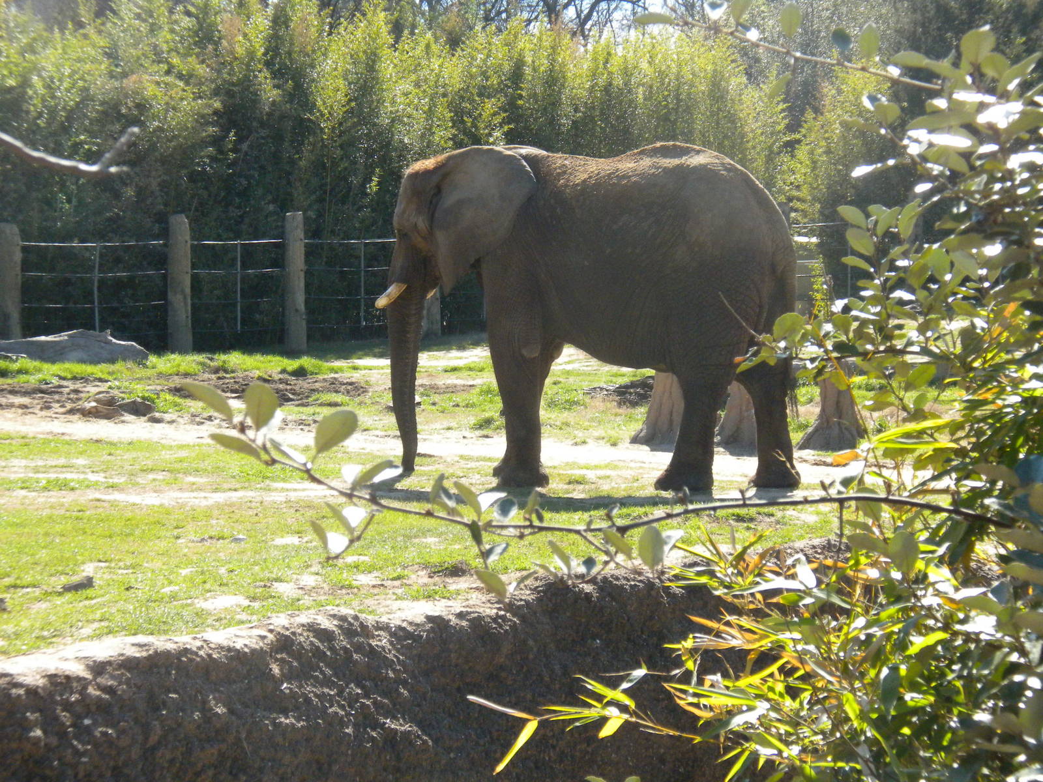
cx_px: 522
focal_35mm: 85
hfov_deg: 23.0
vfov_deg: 17.4
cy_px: 391
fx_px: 2561
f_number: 5.1
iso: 275
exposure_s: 1/563
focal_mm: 15
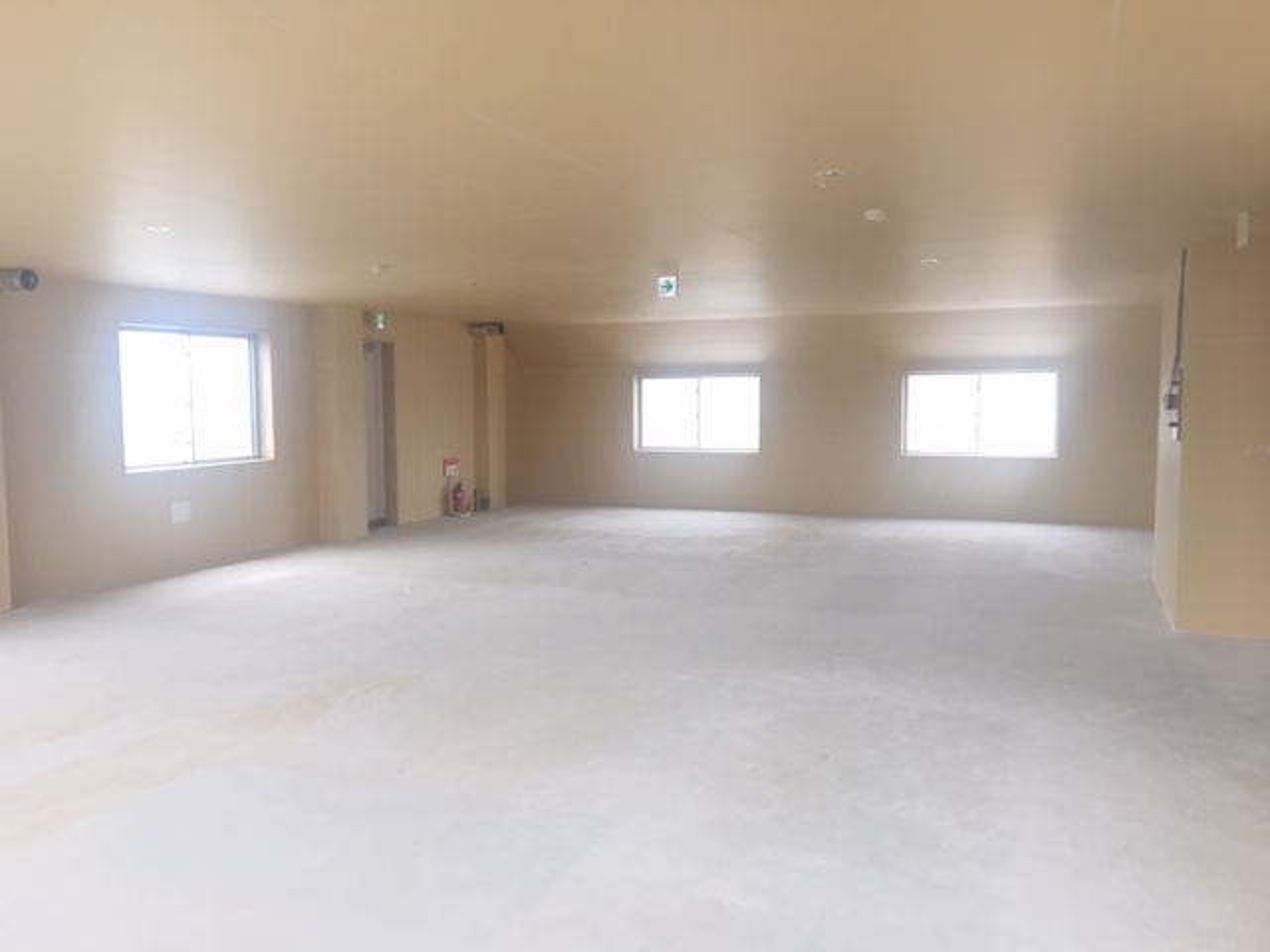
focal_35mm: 29
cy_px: 476
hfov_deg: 61.7
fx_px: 1064
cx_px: 635
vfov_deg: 48.2
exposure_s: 1/60
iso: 32
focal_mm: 4.15
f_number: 2.2
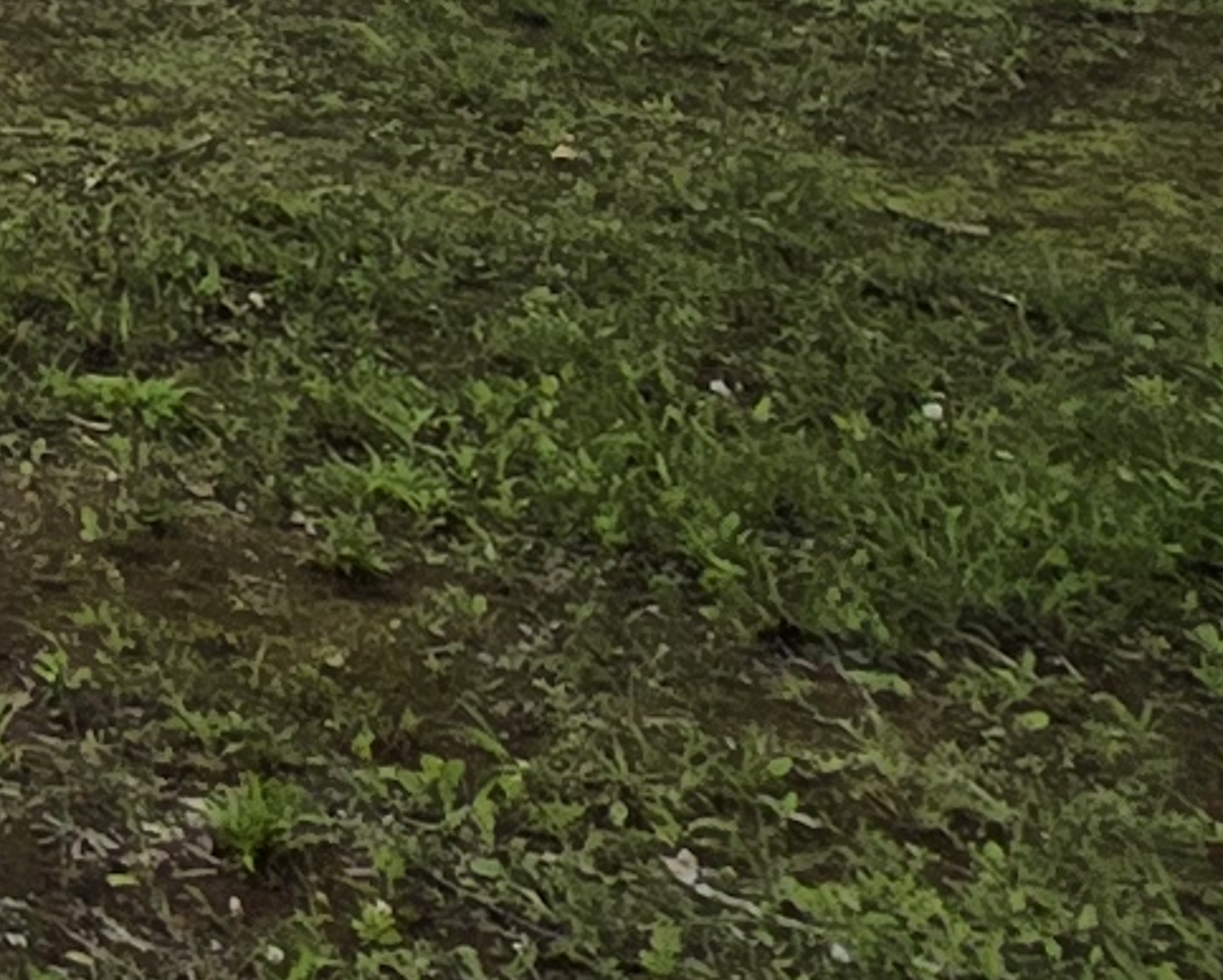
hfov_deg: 12.9
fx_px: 3803
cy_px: -1375
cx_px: -1894
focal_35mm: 105
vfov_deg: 11.9
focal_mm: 2.2
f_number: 2.2
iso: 50
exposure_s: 1/1269
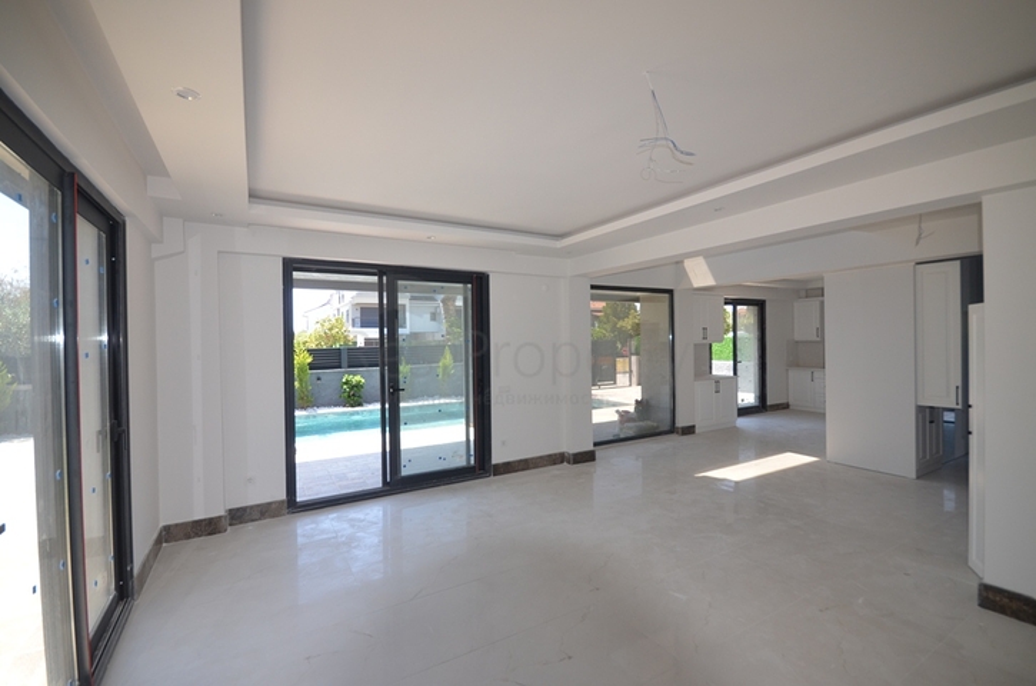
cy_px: 343
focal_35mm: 15
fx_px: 431
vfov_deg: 77.1
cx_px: 518
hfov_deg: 100.5
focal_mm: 10
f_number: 7.1
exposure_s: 1/200
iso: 400
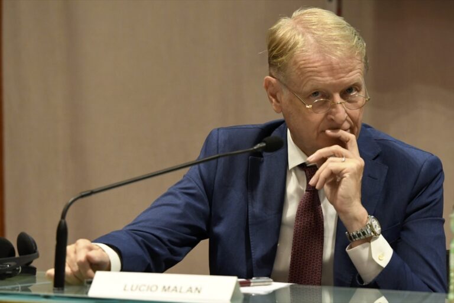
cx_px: 227
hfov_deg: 7.4
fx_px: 3499
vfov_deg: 5.0
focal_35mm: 278
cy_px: 152
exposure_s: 1/160
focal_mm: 185
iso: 2500
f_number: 3.5
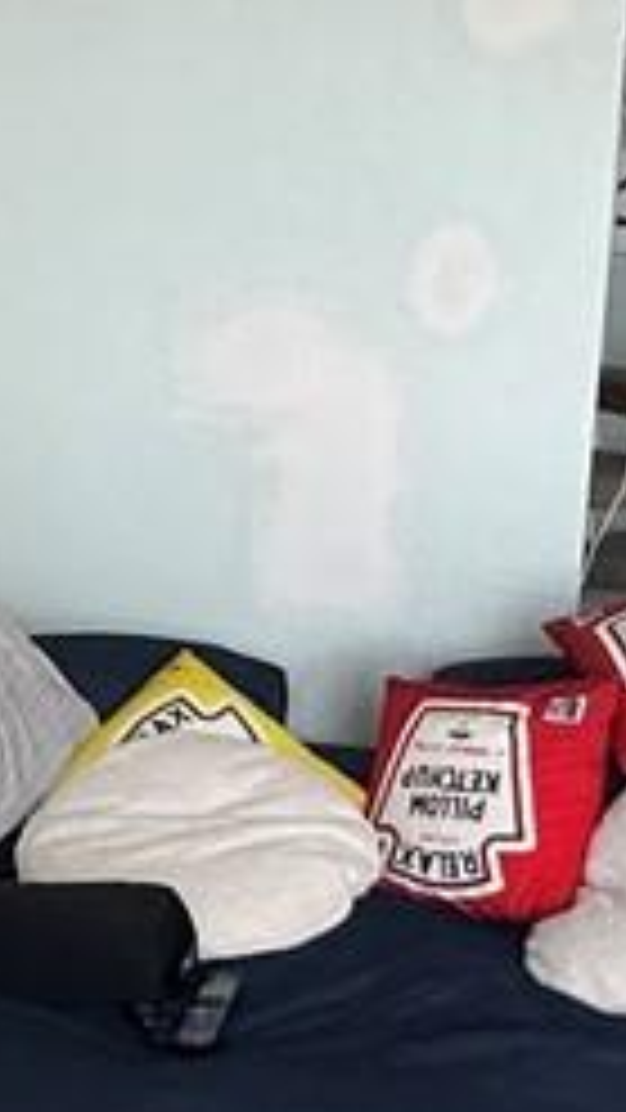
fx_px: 2920
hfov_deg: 11.8
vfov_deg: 21.6
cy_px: 635
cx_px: -252
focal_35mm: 99
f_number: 2.2
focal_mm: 2.22
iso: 250
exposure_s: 1/99
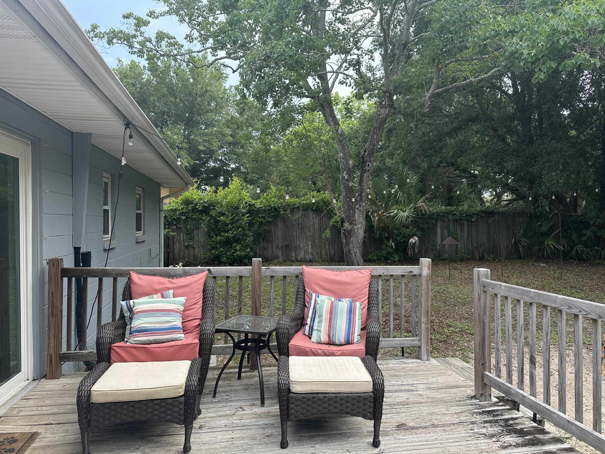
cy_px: 227
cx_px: 302
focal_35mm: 24
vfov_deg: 56.8
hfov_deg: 71.6
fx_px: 419
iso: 80
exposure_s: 1/999
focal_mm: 6.86
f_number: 1.78
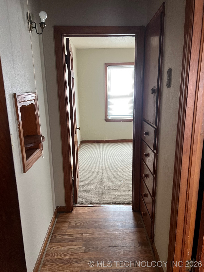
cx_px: 102
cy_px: 136
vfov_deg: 67.3
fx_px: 204
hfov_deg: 53.1
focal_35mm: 26
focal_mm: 5.7
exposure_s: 1/60
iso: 500
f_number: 1.5
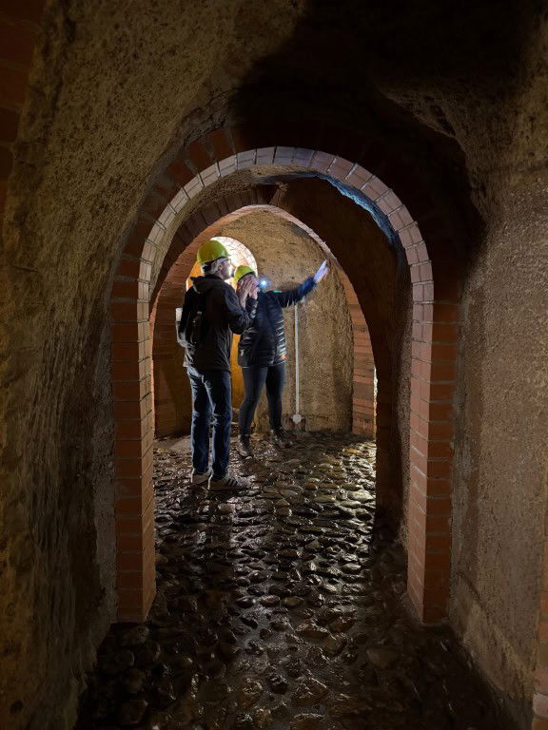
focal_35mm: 24
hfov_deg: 56.8
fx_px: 507
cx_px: 274
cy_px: 365
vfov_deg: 71.6
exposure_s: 1/20
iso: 1250
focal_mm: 6.8
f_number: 1.8
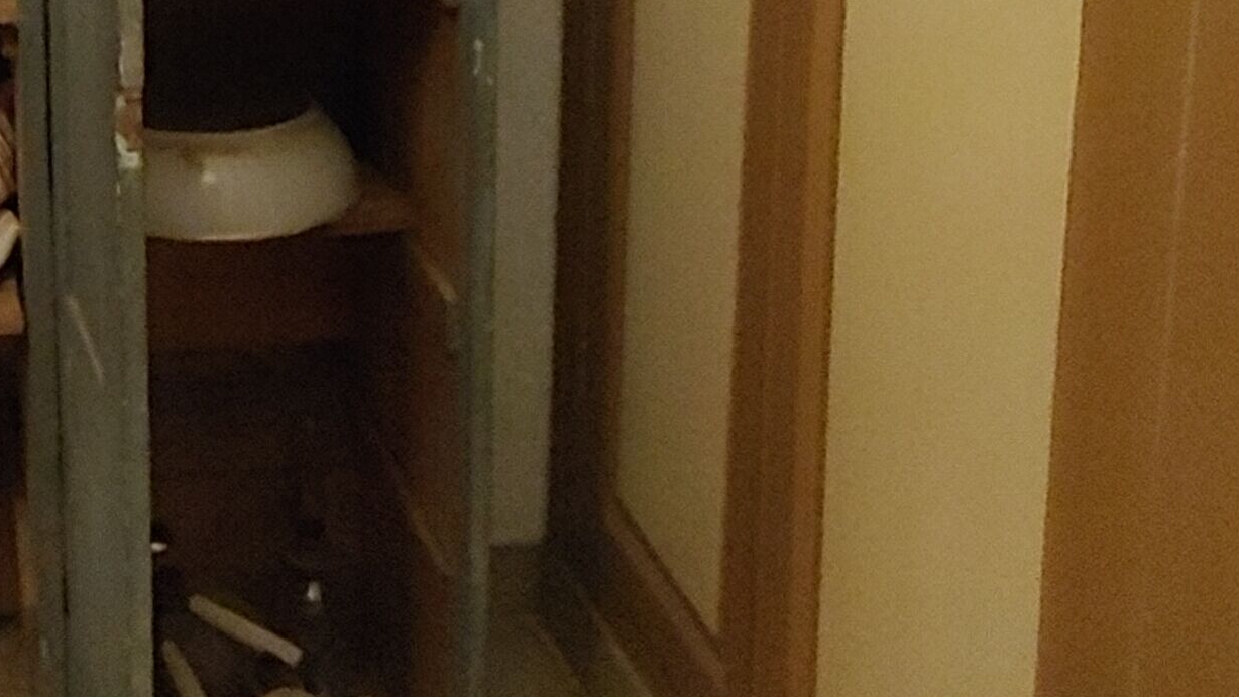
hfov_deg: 33.7
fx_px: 1807
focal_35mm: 55
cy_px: -94
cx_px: -74
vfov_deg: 20.7
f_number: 2.2
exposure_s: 1/14
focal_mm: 1.6
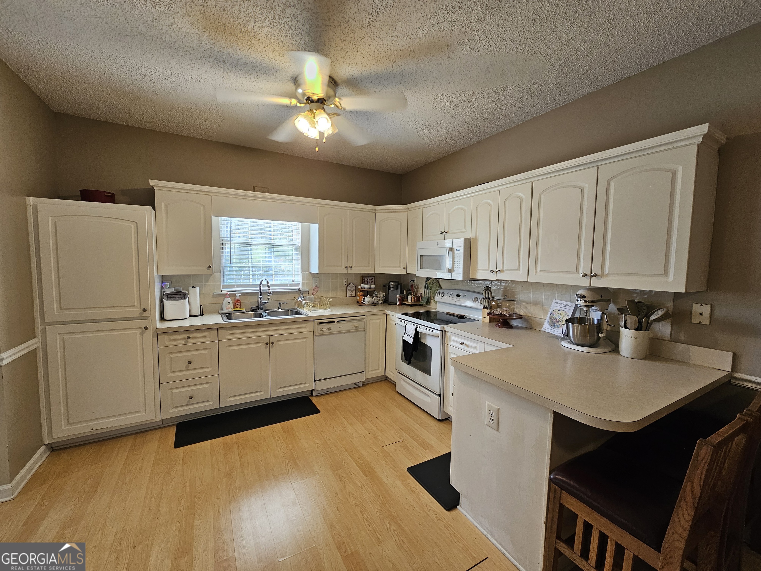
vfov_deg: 89.9
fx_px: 286
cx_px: 380
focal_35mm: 13
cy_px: 286
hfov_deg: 106.2
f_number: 2.2
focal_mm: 2.2
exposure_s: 1/60
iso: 80
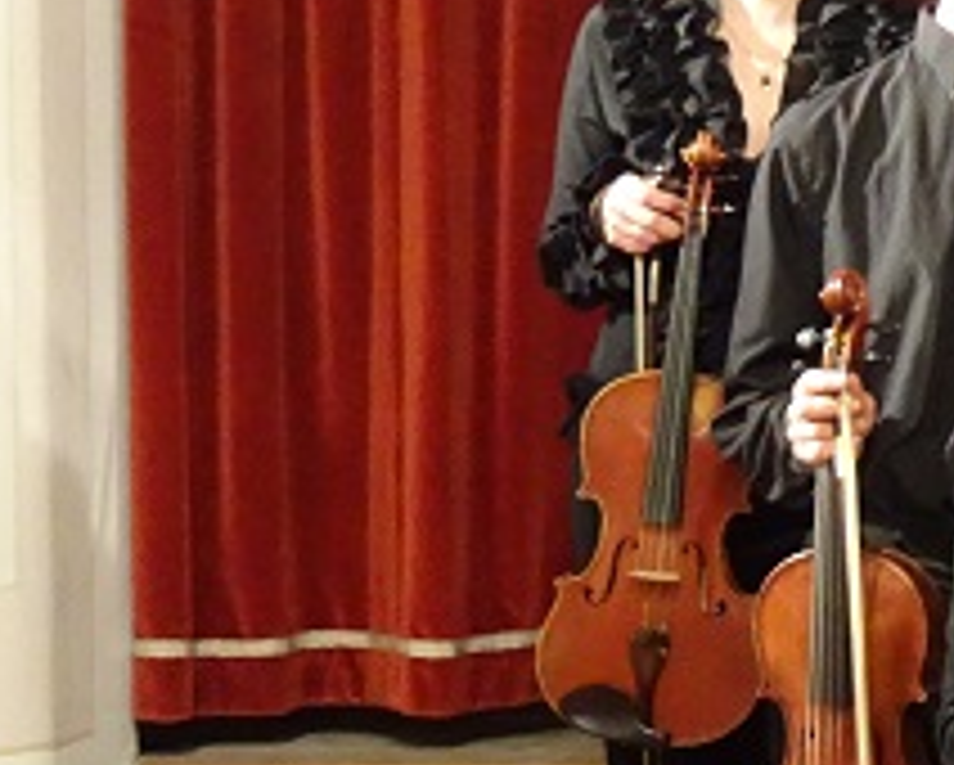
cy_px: 486
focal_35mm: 140
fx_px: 3957
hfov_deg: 12.6
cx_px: 1670
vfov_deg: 11.0
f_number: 4
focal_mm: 6.56
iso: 800
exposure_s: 1/13
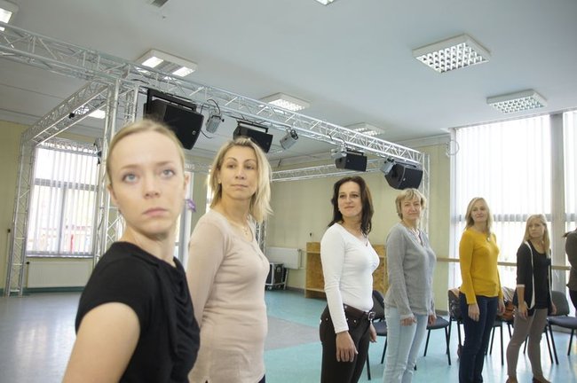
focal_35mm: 26
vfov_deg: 50.3
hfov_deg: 70.5
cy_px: 192
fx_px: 408
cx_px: 288
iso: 400
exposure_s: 1/60
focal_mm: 17
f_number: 3.2
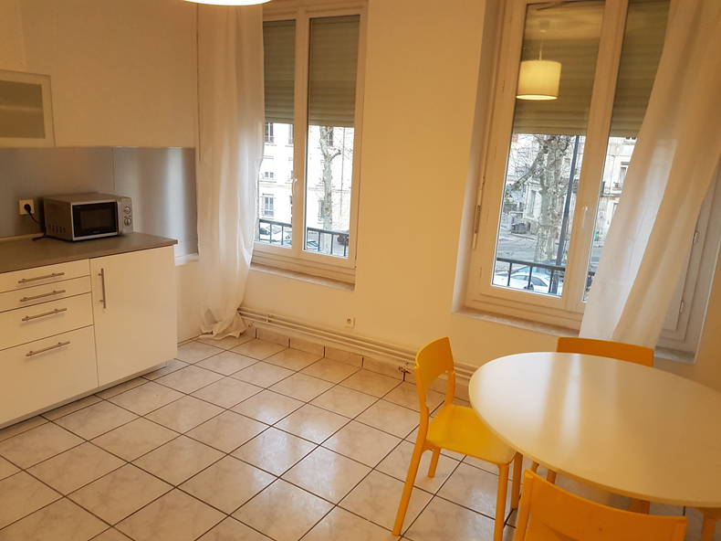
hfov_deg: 67.3
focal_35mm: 26
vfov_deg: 53.0
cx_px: 360
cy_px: 270
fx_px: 541
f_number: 1.7
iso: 200
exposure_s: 1/25
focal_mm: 4.2
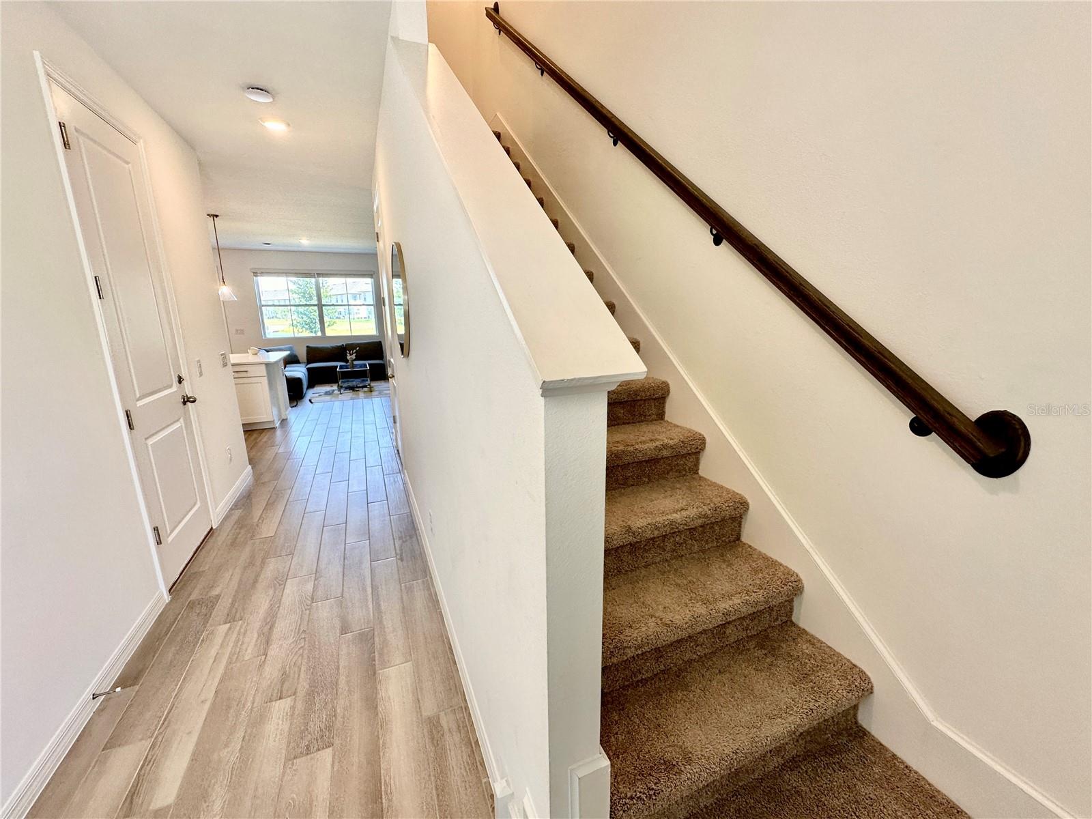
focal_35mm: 14
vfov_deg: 85.7
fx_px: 442
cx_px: 546
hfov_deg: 102.1
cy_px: 410
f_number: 2.2
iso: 64
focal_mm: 2.22
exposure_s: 1/120
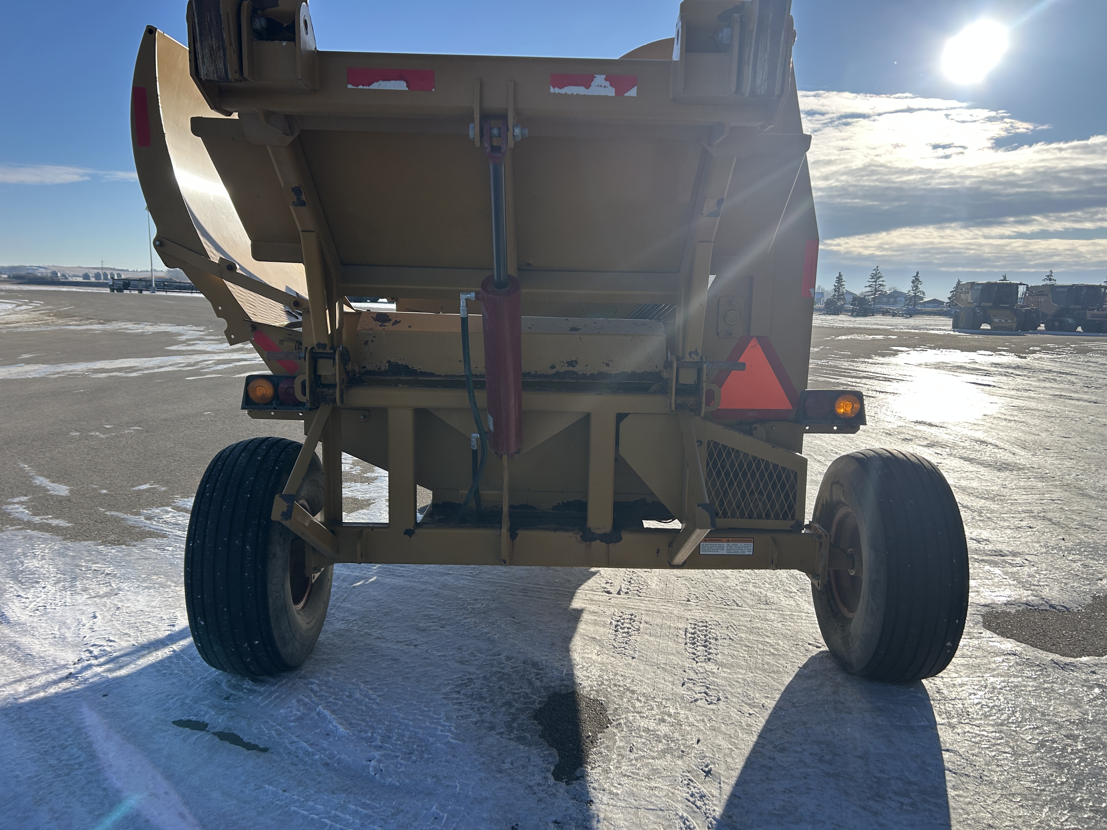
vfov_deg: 53.1
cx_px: 554
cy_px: 415
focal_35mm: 26
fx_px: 831
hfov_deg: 67.3
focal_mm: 5.7
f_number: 1.5
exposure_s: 1/5076
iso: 50
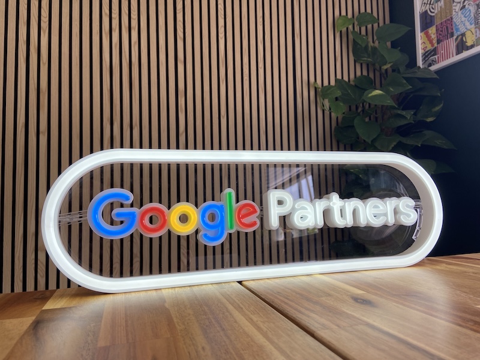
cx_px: 240
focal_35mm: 26
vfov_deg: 53.1
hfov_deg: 67.3
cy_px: 180
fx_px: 361
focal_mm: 4.25
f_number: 1.8
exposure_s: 1/265
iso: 32
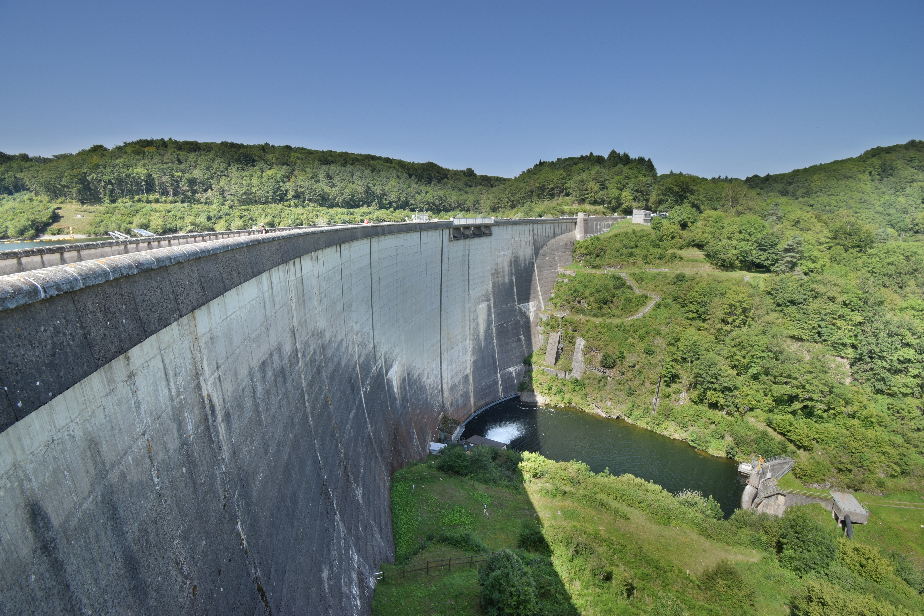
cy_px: 308
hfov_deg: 100.4
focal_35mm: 15
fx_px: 385
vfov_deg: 77.3
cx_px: 462
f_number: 11
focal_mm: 10
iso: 100
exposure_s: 1/80
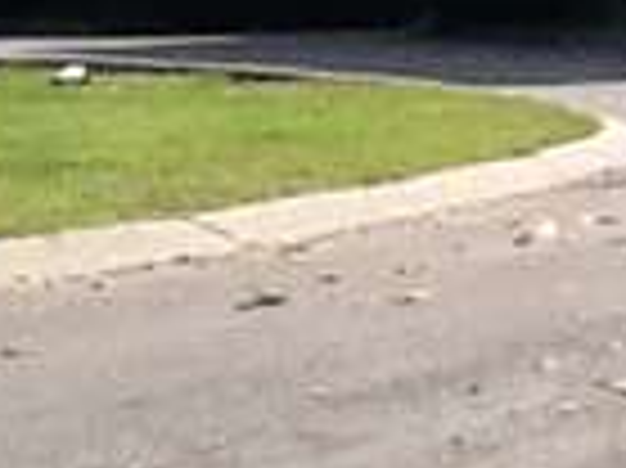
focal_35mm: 254
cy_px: -432
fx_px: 4589
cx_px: 1162
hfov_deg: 7.5
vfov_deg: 5.7
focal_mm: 2.03
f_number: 2.4
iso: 40
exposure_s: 1/810
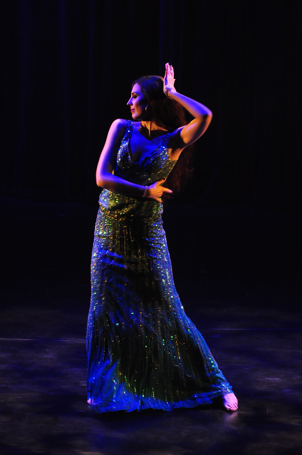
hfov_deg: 8.7
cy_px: 228
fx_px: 1987
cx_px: 151
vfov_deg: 13.1
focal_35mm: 158
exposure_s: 1/40
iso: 1250
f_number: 5.6
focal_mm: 105
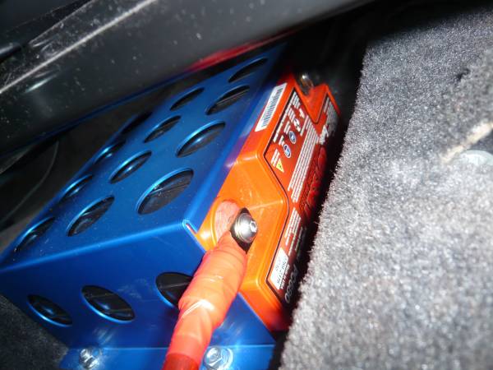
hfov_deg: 63.4
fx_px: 399
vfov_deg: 49.7
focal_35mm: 28
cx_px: 246
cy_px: 185
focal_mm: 4.6
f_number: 2.8
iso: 100
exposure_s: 1/30
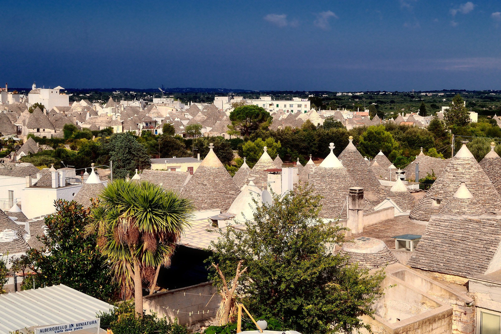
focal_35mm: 52
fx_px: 730
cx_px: 250
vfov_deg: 25.7
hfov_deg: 37.9
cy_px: 167
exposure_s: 1/500
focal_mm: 35
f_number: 11
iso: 220
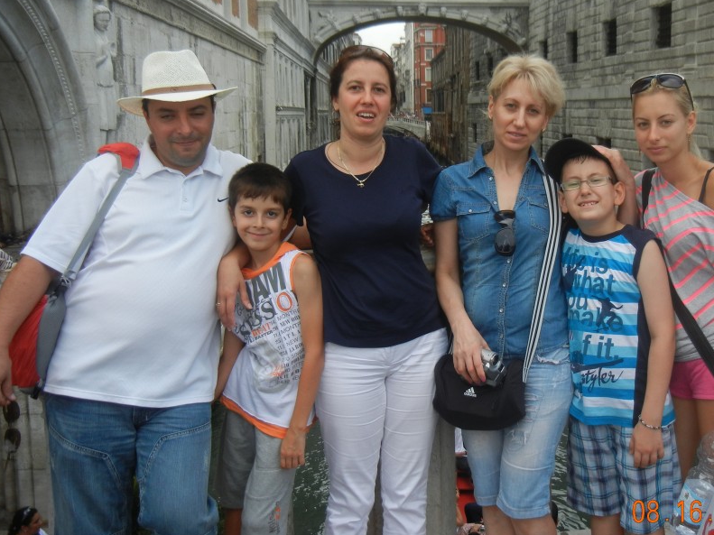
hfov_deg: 42.6
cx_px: 454
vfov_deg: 32.8
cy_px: 237
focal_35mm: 44
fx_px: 907
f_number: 3.6
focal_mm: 6.2
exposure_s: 1/260
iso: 160
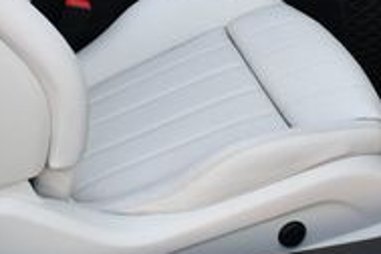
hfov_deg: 16.8
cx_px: 157
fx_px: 1291
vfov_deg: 11.0
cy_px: -67
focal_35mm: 122
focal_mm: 18
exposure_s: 1/250
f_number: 4.5
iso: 400
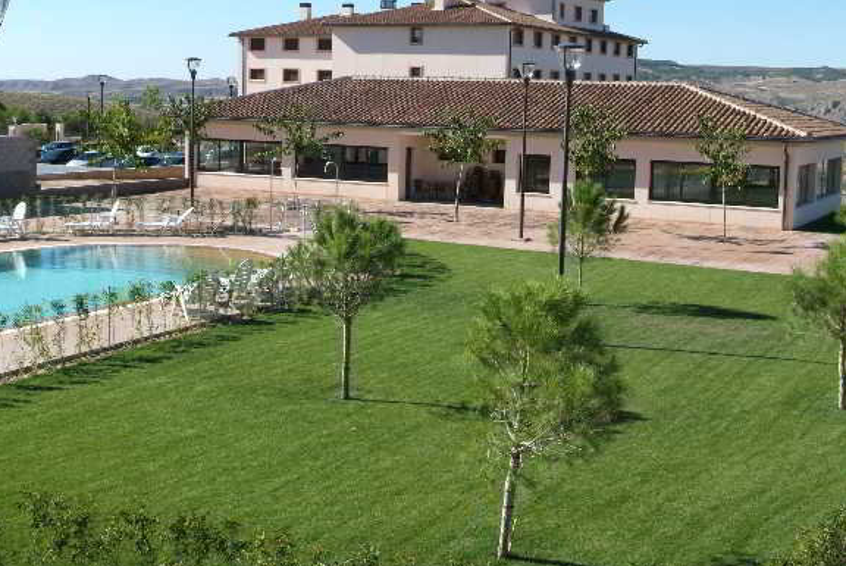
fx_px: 1176
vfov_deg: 26.9
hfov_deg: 39.6
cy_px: 192
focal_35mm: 50
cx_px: 394
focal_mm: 24
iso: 400
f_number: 16
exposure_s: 1/125
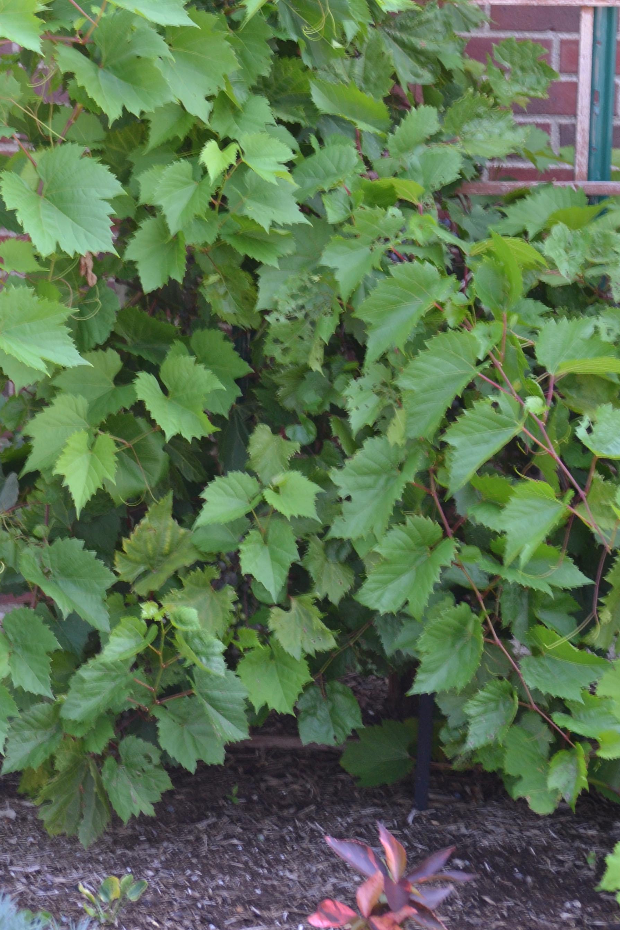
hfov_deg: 9.7
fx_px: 3664
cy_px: 139
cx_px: 222
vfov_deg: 14.4
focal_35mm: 142
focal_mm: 55
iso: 320
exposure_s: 1/125
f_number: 5.6
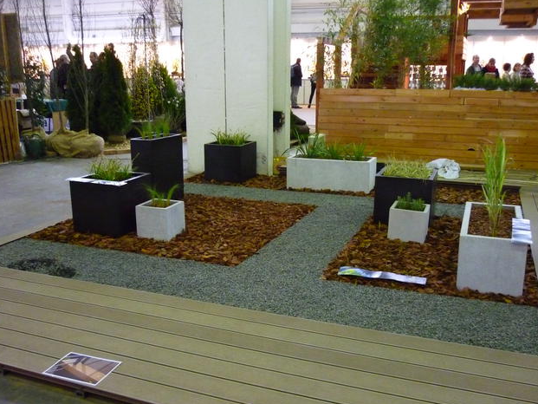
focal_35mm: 34
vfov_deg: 41.8
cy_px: 205
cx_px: 267
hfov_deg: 53.9
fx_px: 529
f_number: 2.8
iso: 800
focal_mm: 5.5
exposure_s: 1/15
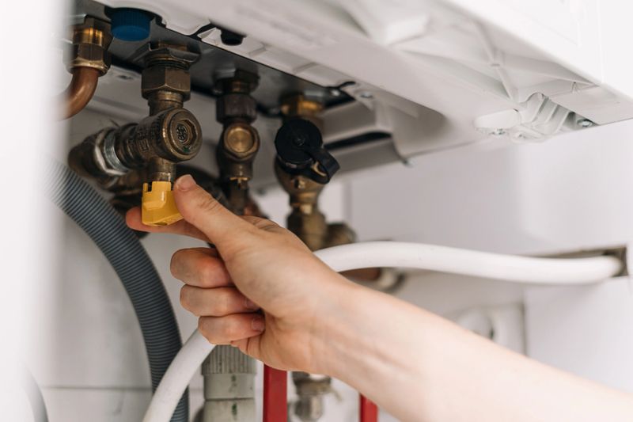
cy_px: 211
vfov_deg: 27.0
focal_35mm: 50
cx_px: 316
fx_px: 879
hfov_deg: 39.6
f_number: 2.2
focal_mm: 50
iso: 250
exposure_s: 1/160
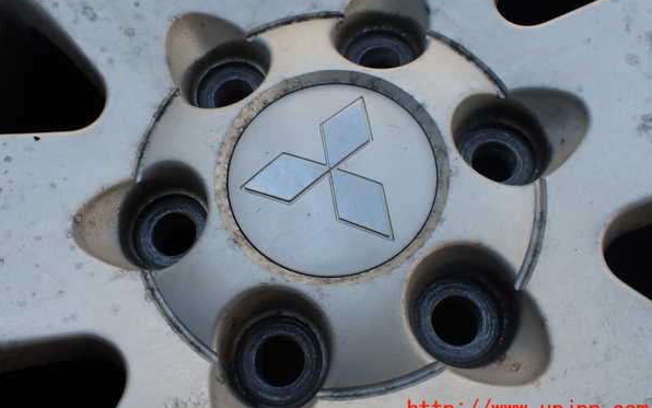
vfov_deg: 39.4
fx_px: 569
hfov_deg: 59.6
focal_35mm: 32
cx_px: 326
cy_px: 178
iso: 100
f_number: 3.2
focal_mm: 5.4
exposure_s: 1/320
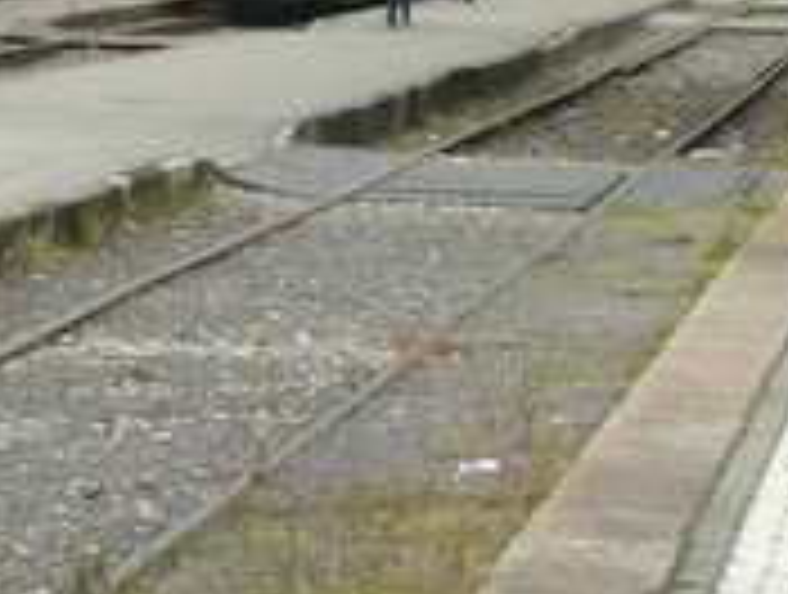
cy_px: -230
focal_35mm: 302
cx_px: -1108
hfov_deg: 6.3
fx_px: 6889
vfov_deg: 4.9
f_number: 3.6
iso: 160
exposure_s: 1/160
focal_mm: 8.8
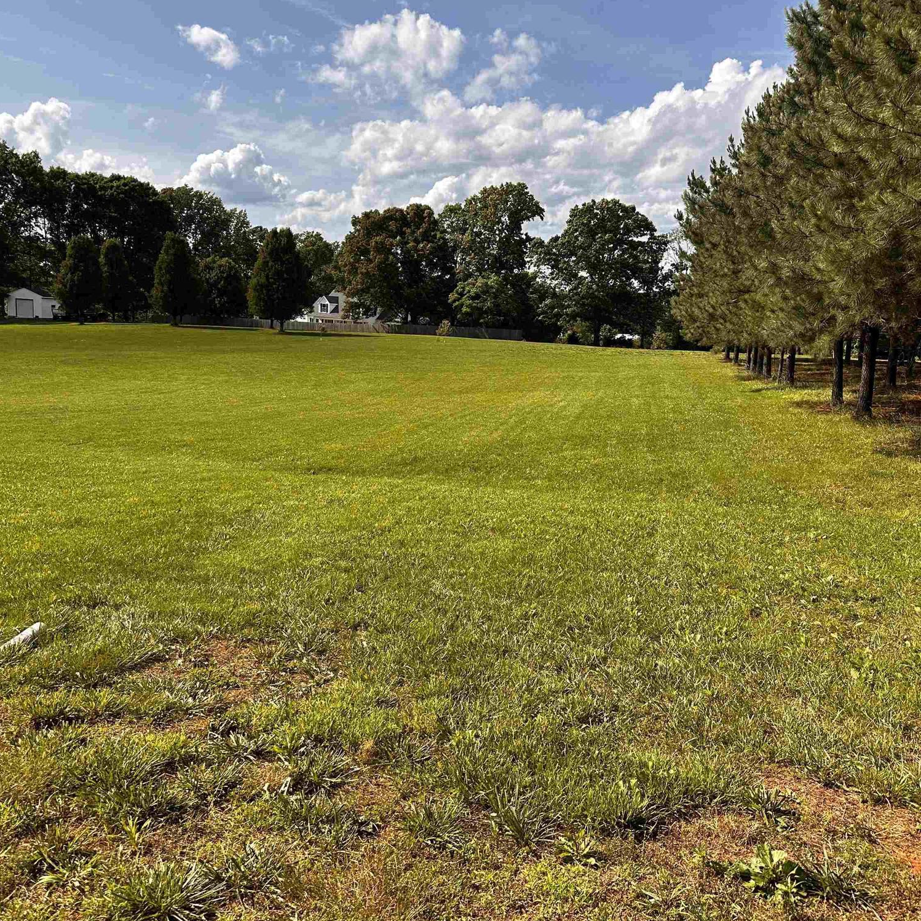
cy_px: 451
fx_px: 873
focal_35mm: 29
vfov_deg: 55.6
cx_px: 489
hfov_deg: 55.6
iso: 80
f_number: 1.78
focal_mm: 6.86
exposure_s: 1/3717
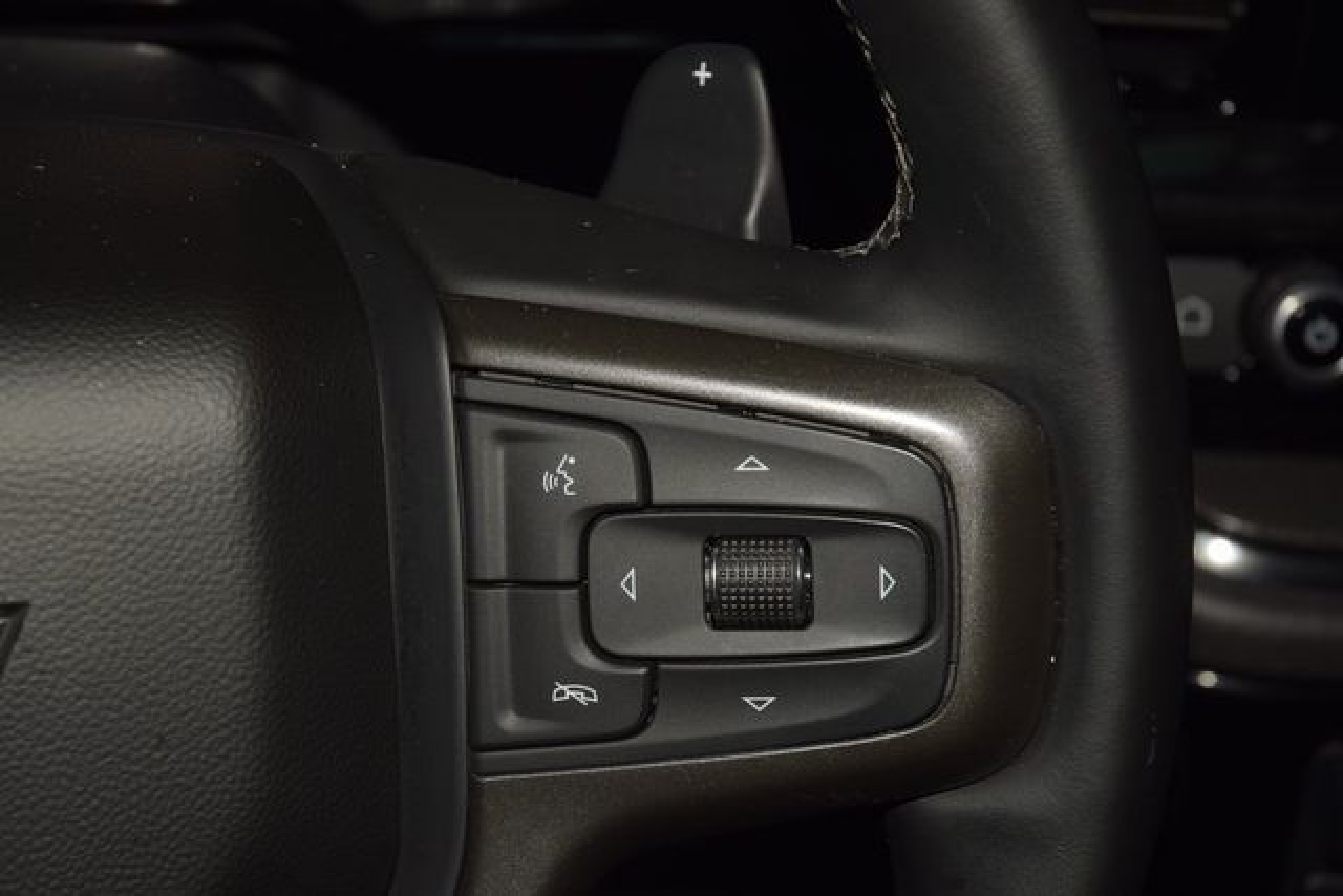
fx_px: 3470
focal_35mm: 93
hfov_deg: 21.9
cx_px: 672
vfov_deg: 14.7
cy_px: 448
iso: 100
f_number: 8
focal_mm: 62
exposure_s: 1/125
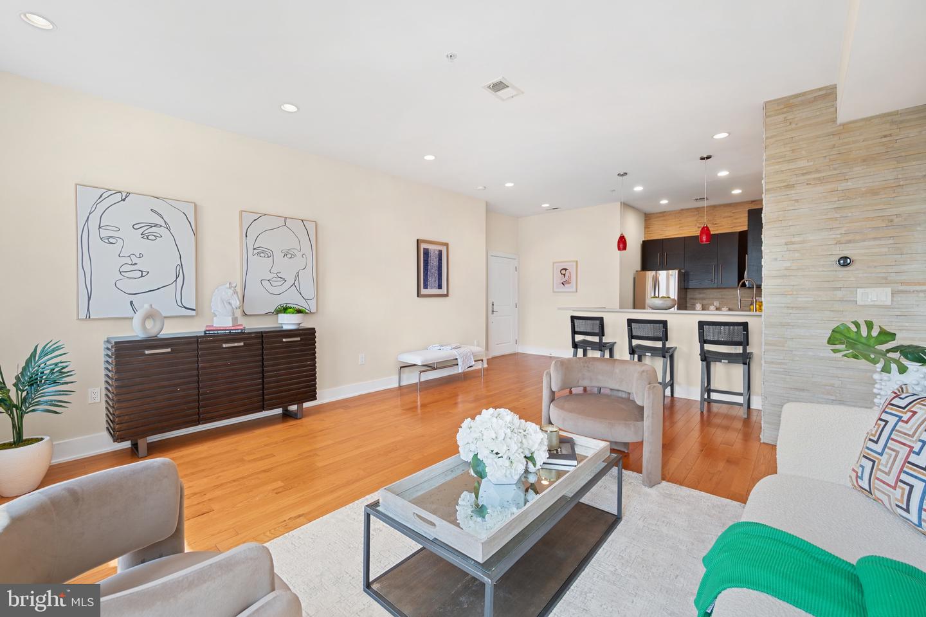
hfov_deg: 100.4
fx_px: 386
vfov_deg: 77.3
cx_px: 463
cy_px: 308
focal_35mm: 15
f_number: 6.3
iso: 320
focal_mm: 15
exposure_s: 1/6
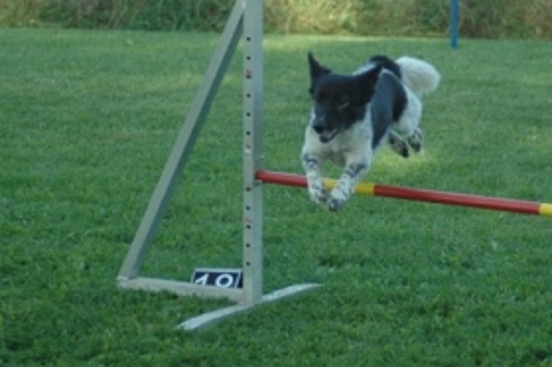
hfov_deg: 10.1
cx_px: 357
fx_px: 3121
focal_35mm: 204
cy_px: 203
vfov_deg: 6.7
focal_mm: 85
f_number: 4.2
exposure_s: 1/1000
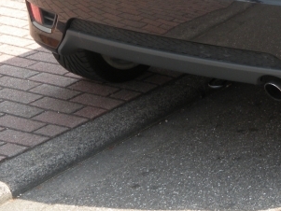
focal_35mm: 149
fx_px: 1210
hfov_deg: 12.9
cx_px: 339
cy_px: -52
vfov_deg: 9.8
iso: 64
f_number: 4.5
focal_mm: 9.8
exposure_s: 1/158
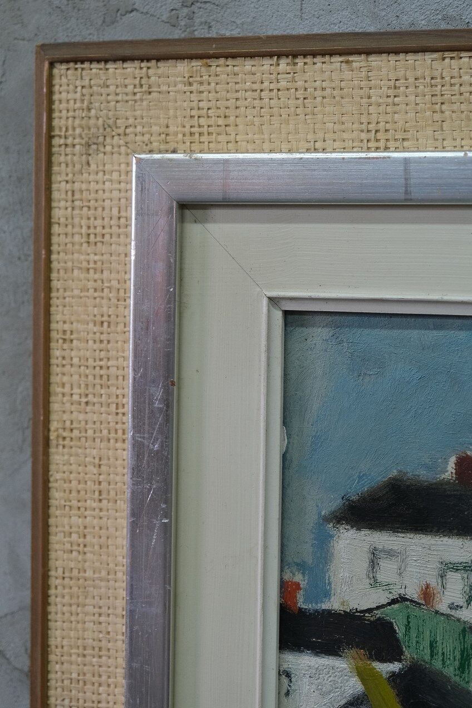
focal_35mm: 76
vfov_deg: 26.7
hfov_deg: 17.9
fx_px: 1495
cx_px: 236
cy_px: 354
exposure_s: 1/75
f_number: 4
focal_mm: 50.5
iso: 1600
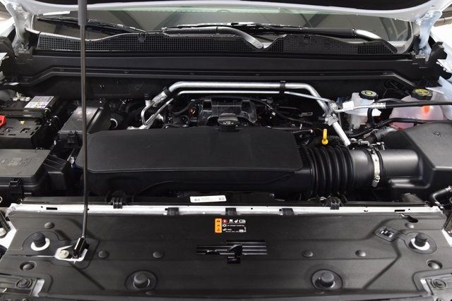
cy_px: 150
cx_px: 226
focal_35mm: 36
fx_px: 452
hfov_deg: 53.1
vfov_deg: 36.9
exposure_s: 1/15
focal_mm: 24
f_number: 6.3
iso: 1600
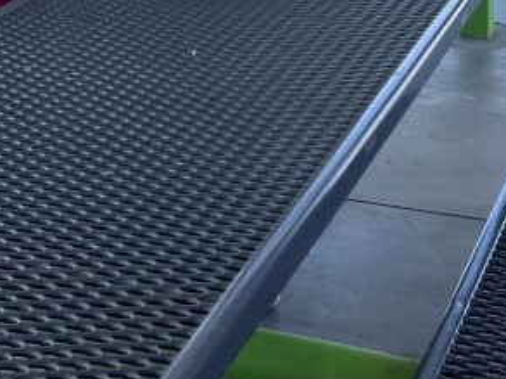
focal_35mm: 91
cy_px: -208
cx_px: 238
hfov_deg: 21.6
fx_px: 1329
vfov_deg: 14.9
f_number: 1.6
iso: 50
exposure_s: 1/1266
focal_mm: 5.1
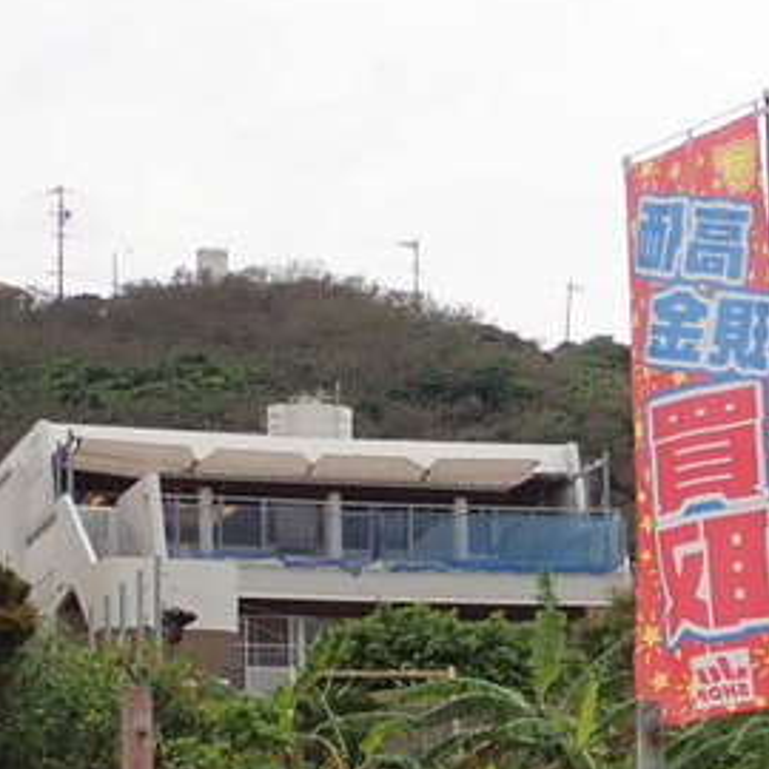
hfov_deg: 10.9
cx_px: 1136
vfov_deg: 11.2
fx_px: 3871
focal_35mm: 154
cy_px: 755
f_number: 4.5
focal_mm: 8.41
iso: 100
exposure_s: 1/200
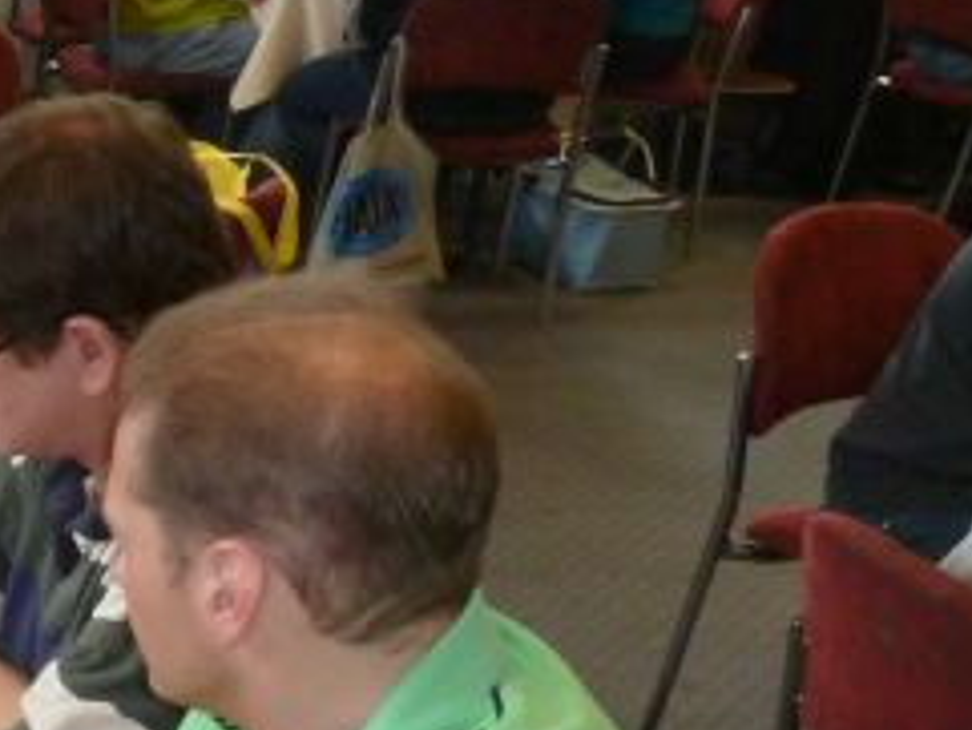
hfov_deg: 19.9
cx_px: -536
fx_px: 2332
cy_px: 928
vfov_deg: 16.8
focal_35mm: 83
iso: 250
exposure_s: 1/30
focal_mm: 4.1
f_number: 3.3
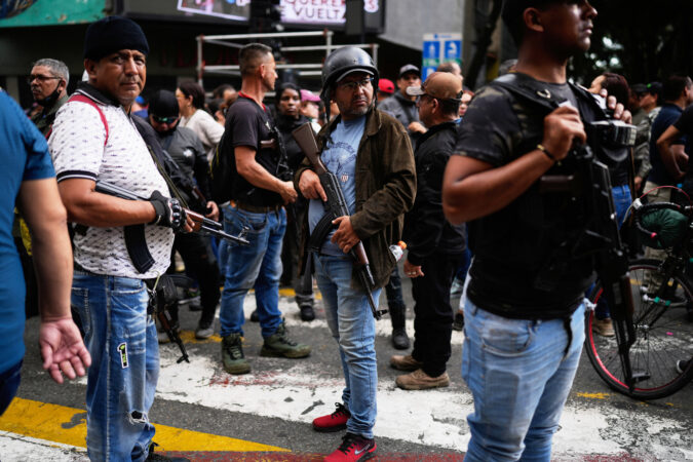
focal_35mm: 35
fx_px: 674
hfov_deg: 54.4
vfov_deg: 37.9
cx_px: 346
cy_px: 231
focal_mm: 35
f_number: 1.4
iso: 100
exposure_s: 1/2000
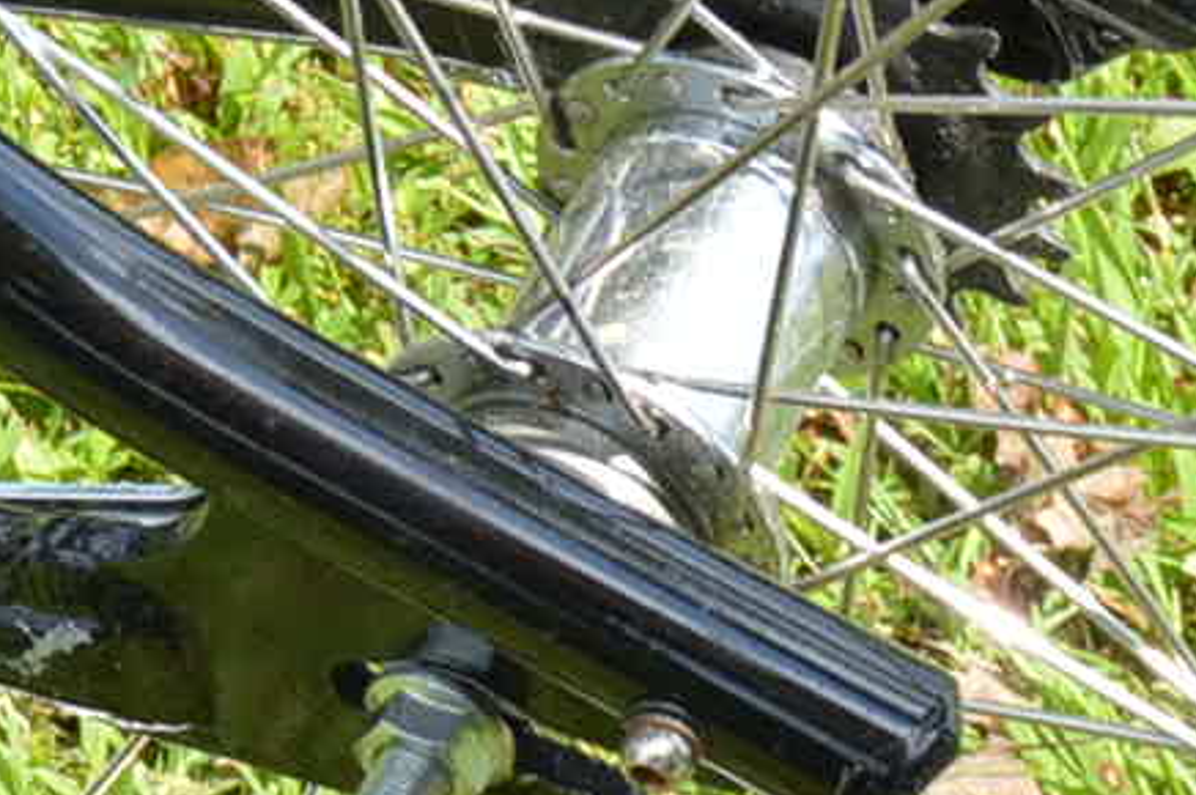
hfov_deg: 9.9
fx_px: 6872
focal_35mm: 207
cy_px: -403
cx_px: -55
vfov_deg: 6.5
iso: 100
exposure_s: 1/160
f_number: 6.3
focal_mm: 20
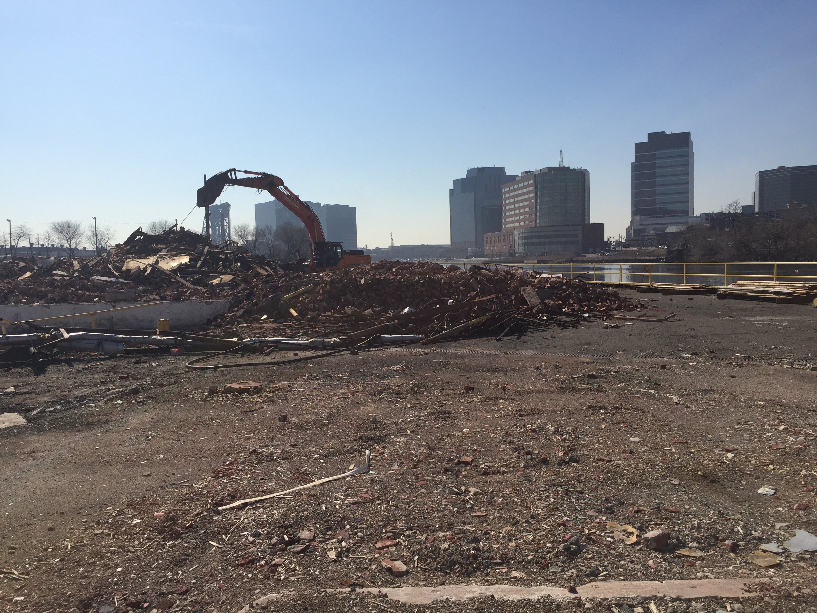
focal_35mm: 29
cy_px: 306
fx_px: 684
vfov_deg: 48.2
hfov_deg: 61.7
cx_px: 408
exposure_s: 1/4405
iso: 32
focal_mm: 4.15
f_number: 2.2
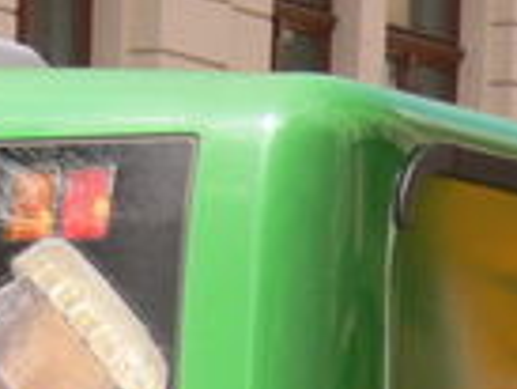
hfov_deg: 4.3
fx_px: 6772
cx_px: -298
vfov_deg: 3.3
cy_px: 718
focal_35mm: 453
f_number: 4.9
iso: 80
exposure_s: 1/200
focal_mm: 16.1
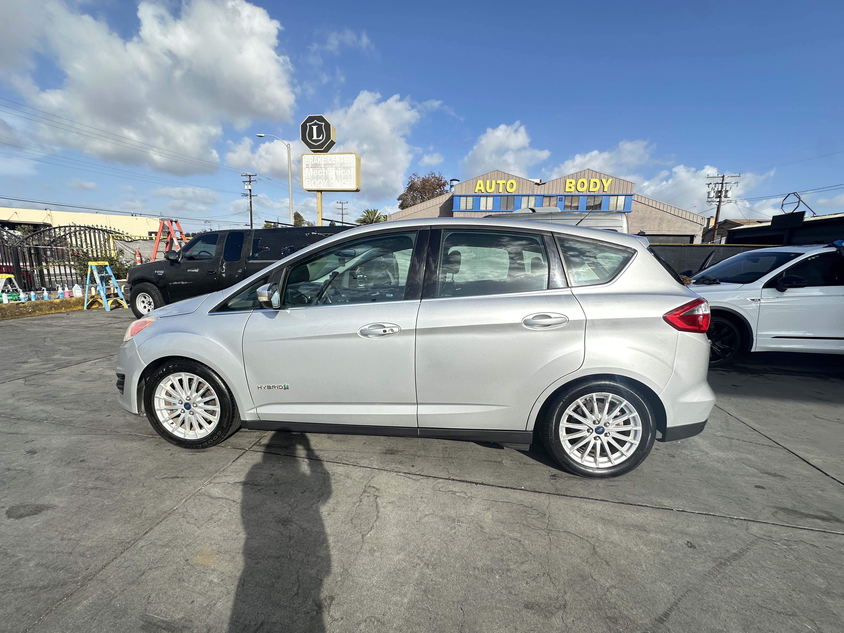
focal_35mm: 14
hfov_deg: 102.1
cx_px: 422
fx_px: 341
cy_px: 316
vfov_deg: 85.7
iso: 50
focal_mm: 2.22
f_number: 2.2
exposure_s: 1/1435
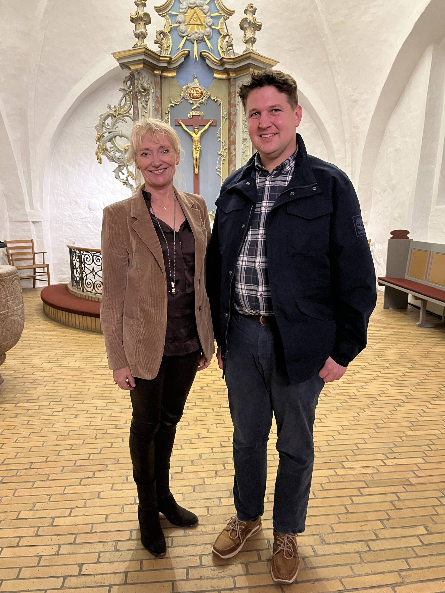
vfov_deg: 67.3
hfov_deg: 53.1
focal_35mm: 26
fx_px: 446
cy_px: 296
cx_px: 222
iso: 500
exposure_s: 1/33
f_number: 1.6
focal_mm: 5.1
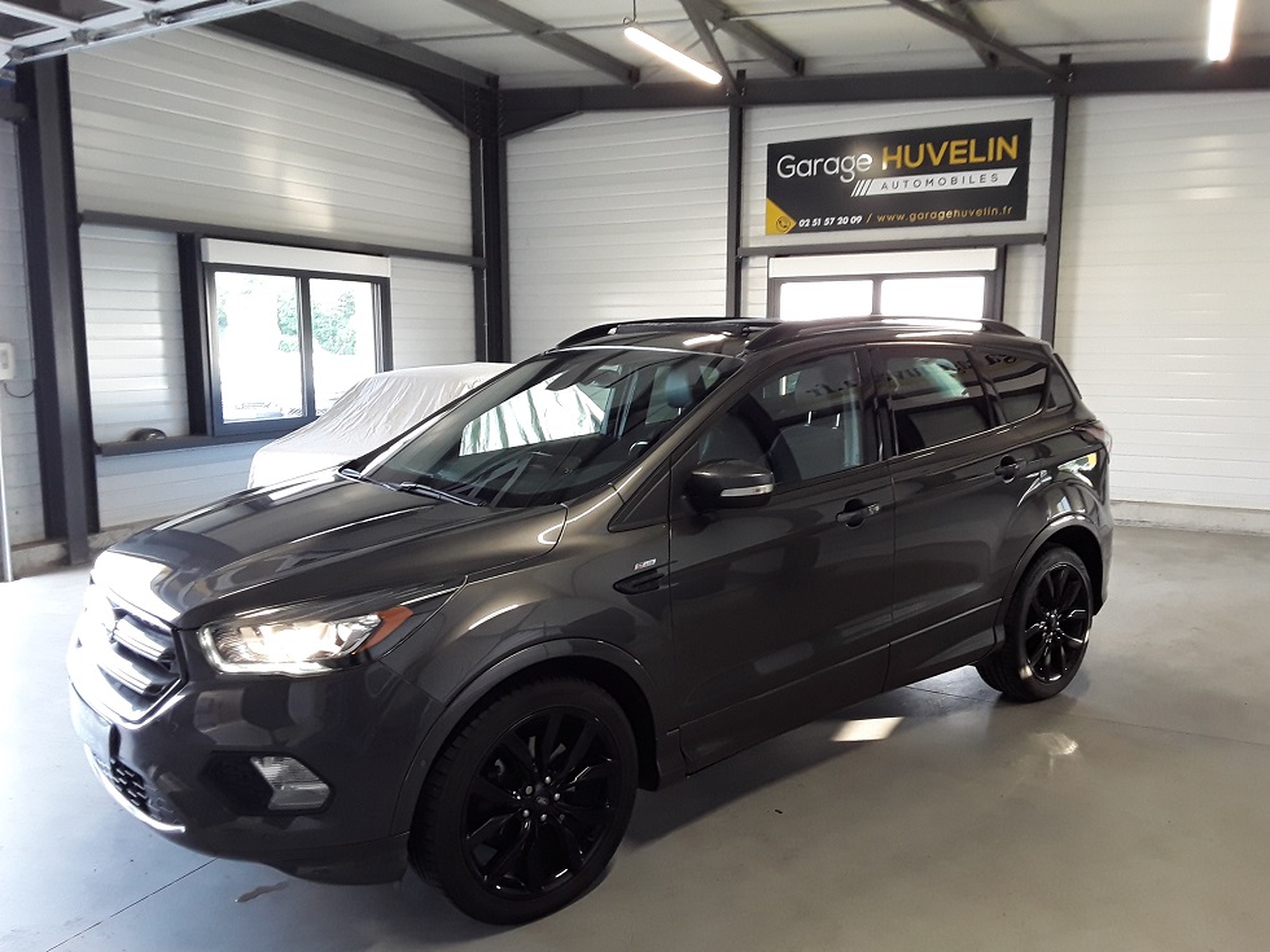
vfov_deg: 51.4
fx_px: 991
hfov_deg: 65.3
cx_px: 635
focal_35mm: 27
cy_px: 476
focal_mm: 2.91
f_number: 1.9
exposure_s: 1/30
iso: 80
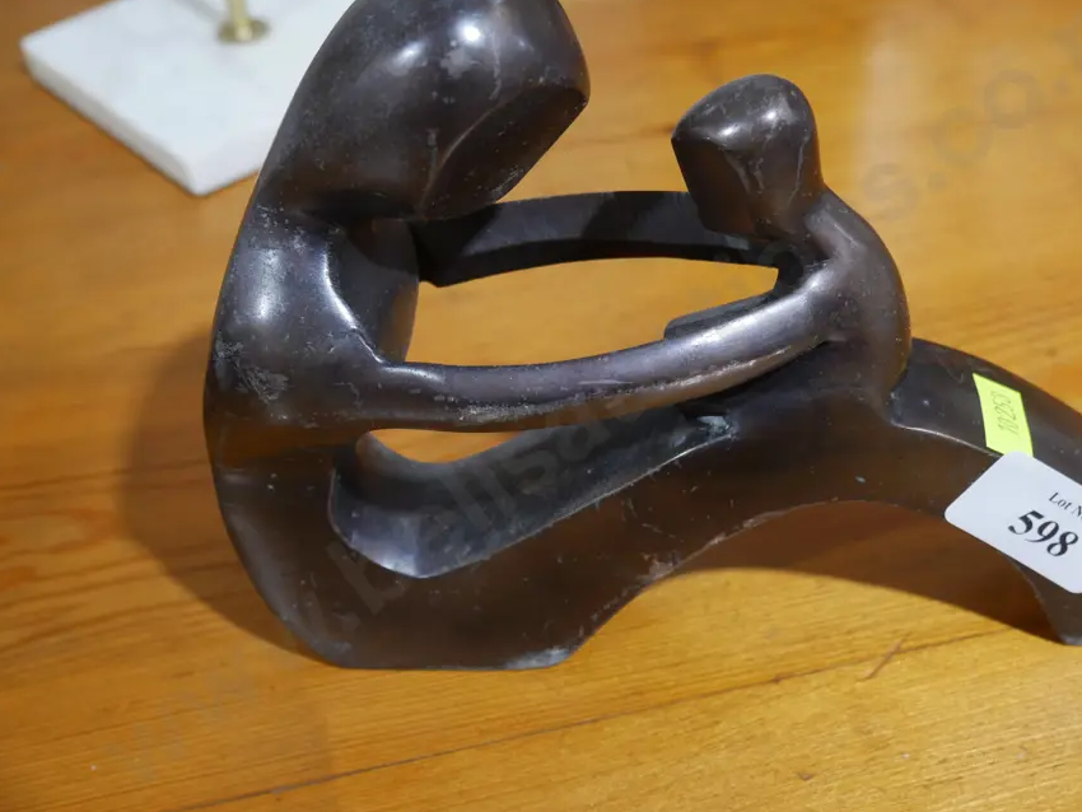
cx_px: 635
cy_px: 381
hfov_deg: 36.1
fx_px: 1657
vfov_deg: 27.5
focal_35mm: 53
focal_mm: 22
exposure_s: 1/60
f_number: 4.7
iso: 640
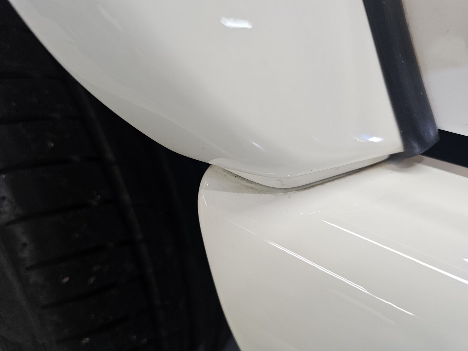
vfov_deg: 58.9
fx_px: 311
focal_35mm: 23
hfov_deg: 73.9
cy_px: 176
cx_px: 234
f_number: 1.7
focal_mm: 6.3
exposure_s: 1/100
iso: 100
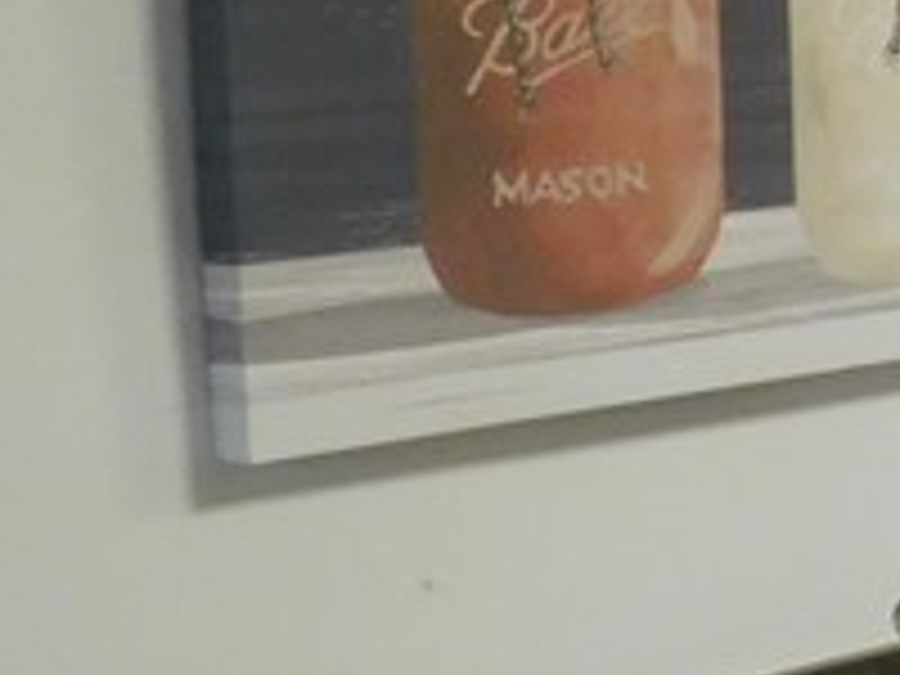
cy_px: 180
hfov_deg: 14.5
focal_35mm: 118
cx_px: 1656
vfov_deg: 12.5
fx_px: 3068
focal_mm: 4
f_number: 3
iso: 400
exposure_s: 1/20
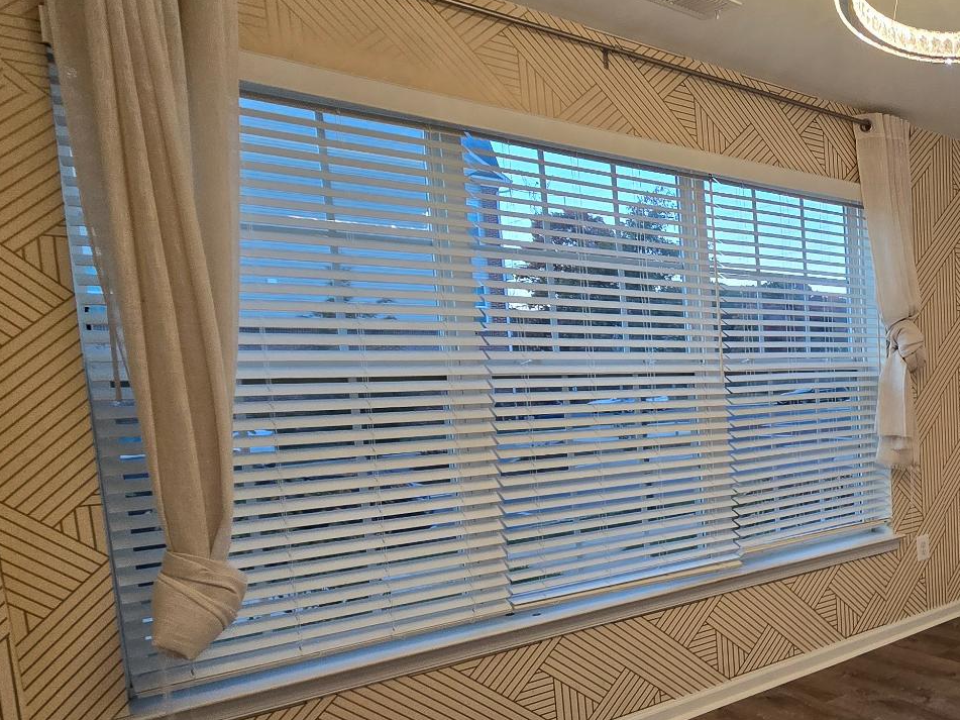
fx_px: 776
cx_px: 997
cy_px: 464
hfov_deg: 49.3
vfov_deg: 49.1
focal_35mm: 28
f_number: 2.2
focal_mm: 2.2
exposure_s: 1/60
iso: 125
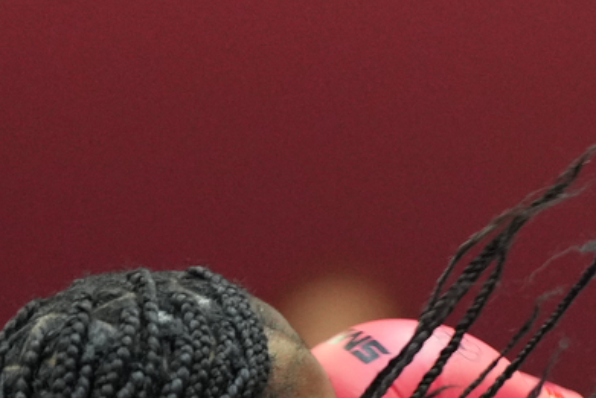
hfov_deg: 1.7
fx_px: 19906
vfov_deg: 1.1
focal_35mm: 1202
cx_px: 913
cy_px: 741
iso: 1600
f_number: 2.8
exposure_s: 1/1000
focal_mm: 188
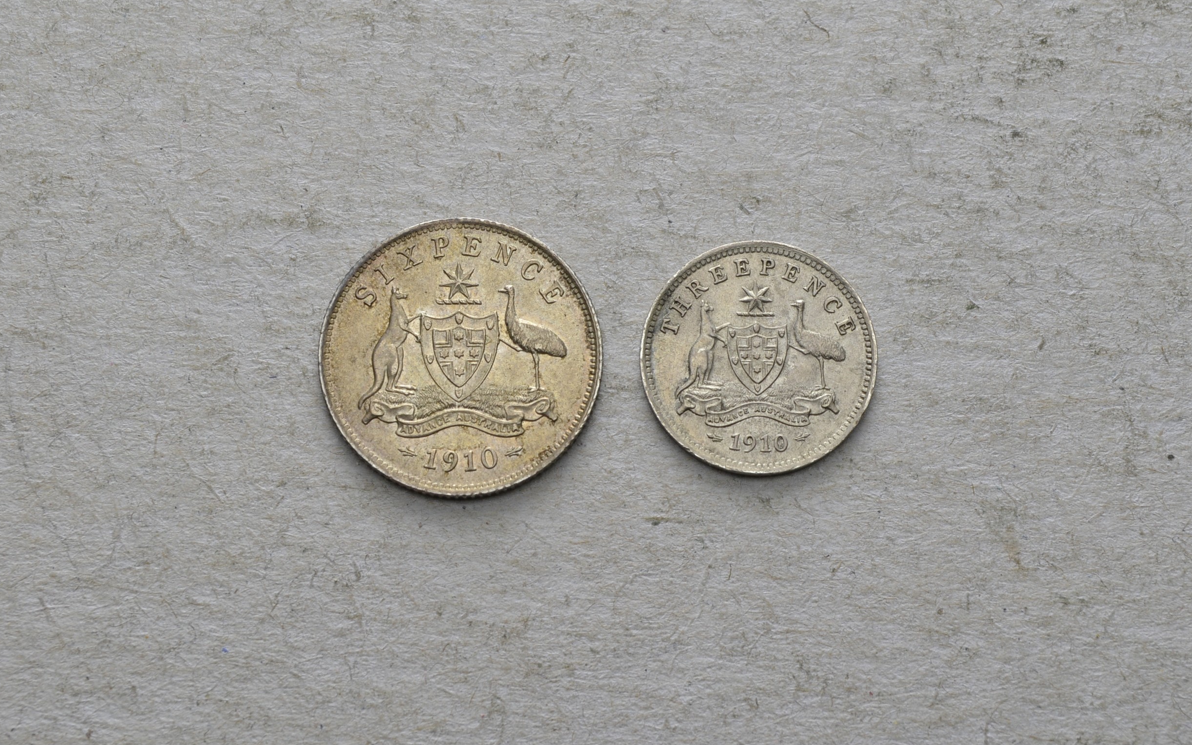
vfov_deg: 15.5
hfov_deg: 24.5
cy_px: 358
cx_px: 593
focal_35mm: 85
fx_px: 2745
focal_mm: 55
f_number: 14
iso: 400
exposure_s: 1/250
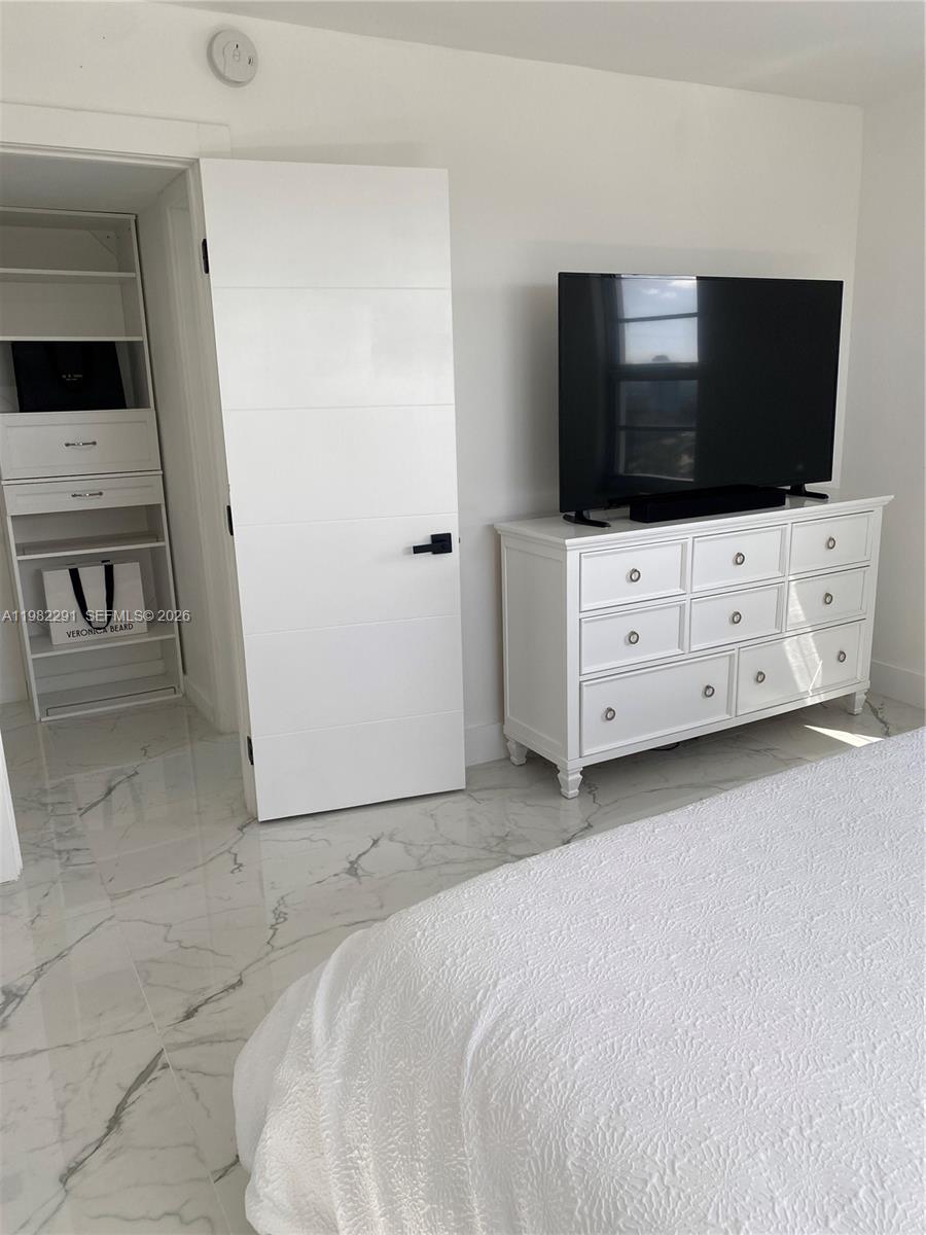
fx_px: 927
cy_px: 618
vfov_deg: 67.3
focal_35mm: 26
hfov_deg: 53.1
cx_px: 463
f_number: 1.8
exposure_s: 1/168
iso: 32
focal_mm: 4.25
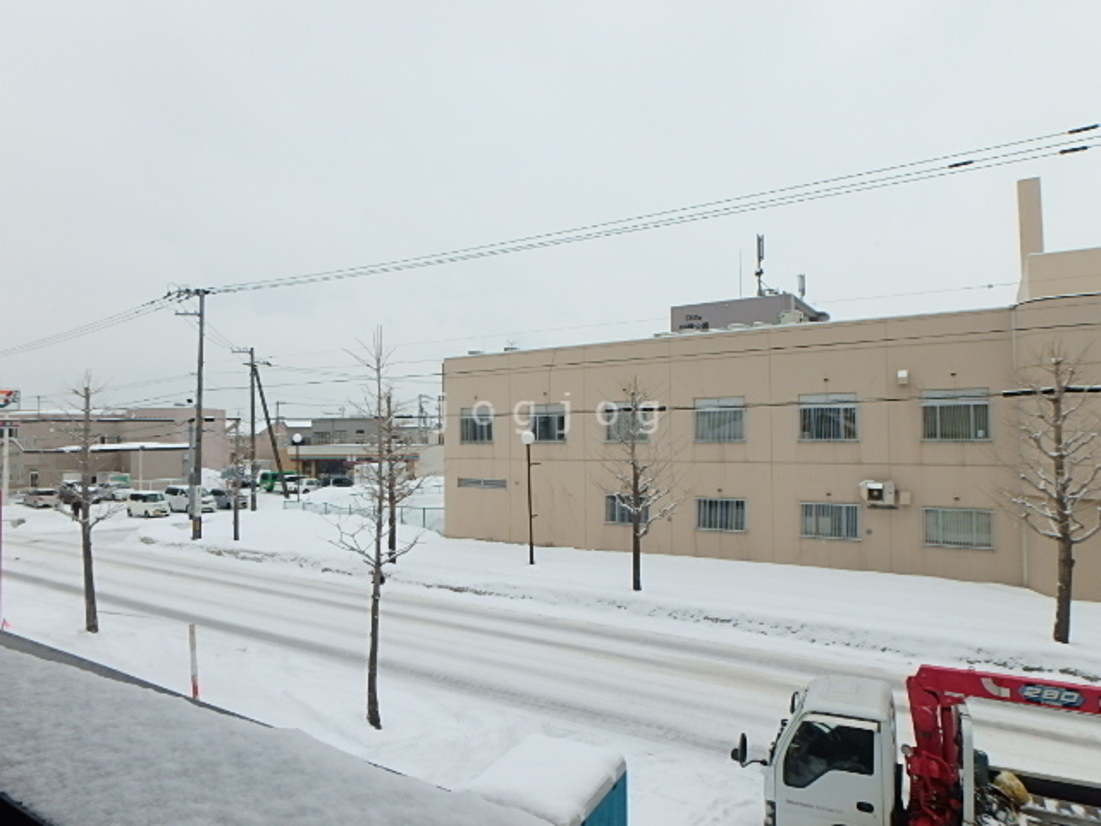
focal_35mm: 21
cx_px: 550
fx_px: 668
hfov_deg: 79.0
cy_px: 413
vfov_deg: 63.4
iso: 125
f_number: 6
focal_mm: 3.7
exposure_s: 1/500
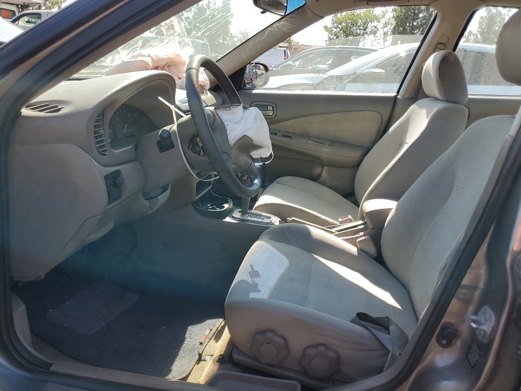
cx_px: 251
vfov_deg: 51.4
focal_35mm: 27
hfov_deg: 65.3
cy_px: 191
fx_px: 406
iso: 50
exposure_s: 1/909
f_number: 1.5
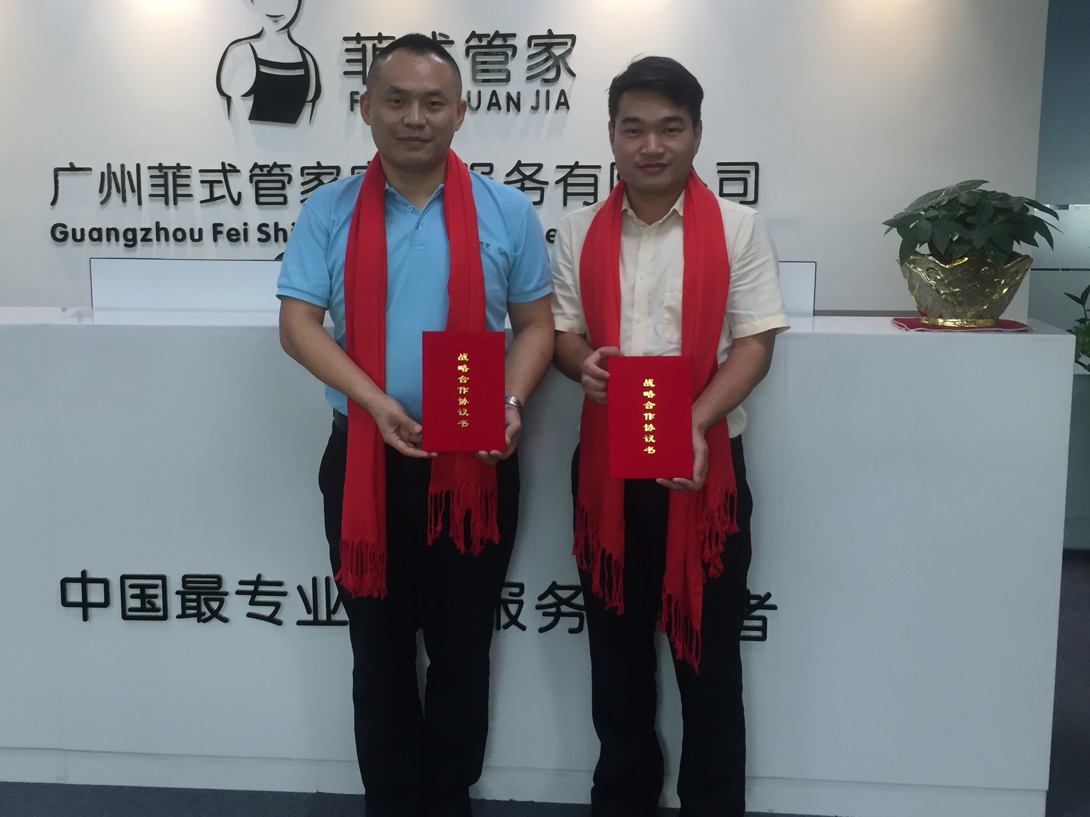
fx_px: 1322
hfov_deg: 44.6
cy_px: 333
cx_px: 443
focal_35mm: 42
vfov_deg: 34.2
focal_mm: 4.15
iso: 40
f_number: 2.2
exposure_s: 1/33
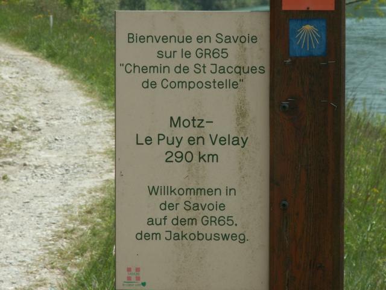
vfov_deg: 8.5
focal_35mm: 175
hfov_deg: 11.3
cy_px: 145
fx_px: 1951
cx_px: 193
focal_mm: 28.62
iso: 50
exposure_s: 1/125
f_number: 8
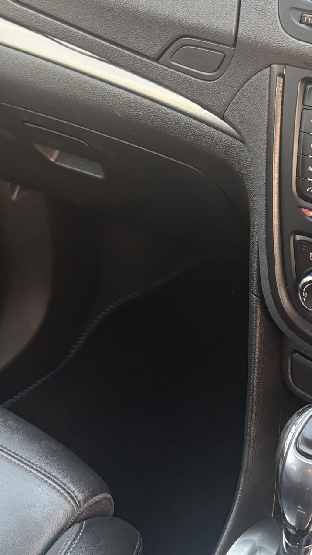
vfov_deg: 36.1
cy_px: 166
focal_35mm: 57
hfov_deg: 21.1
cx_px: 162
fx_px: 838
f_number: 1.6
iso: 125
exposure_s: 1/113
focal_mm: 5.96
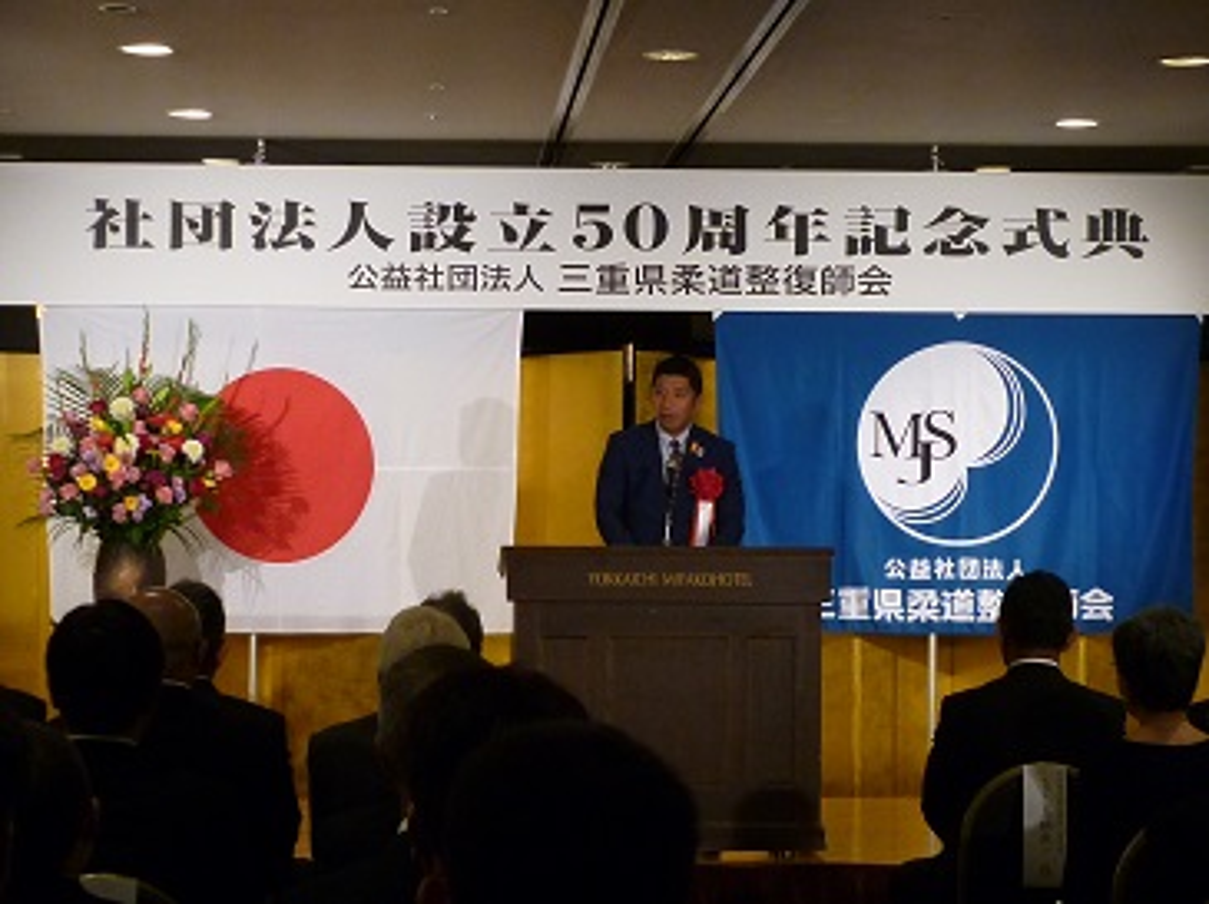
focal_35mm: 92
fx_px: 3210
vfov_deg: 16.0
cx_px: 604
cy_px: 452
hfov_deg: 21.3
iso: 200
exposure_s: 1/40
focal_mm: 8.6
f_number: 3.3
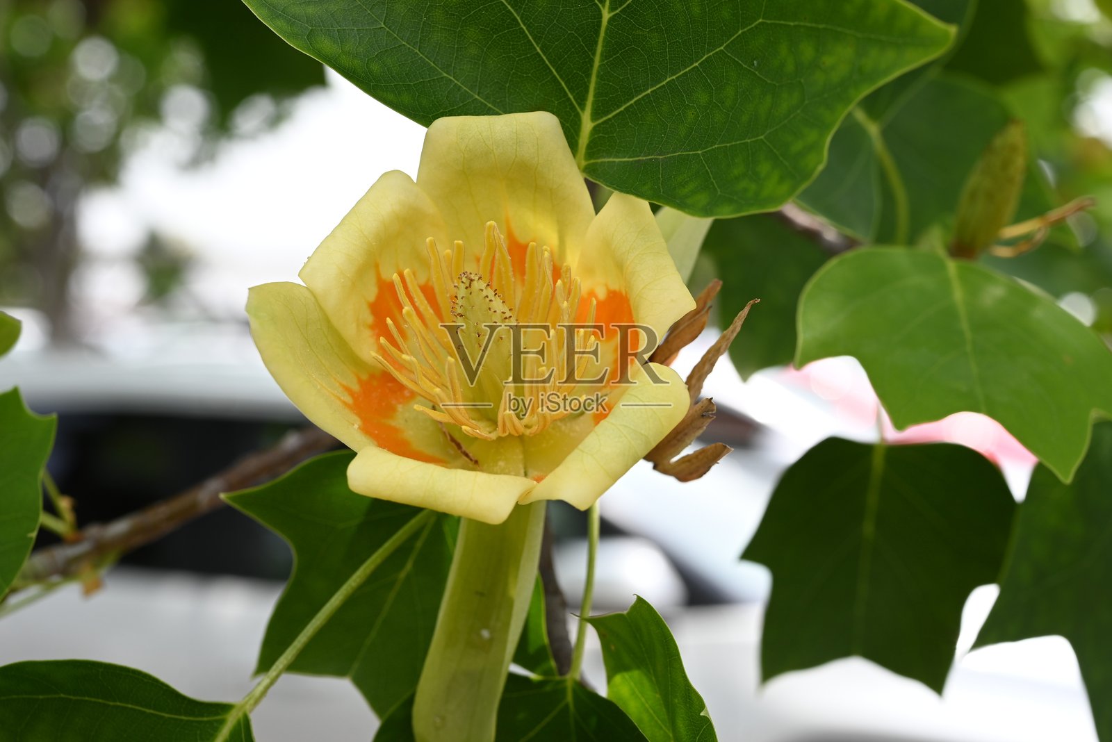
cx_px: 556
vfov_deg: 27.0
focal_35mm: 50
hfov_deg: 39.6
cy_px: 371
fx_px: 1545
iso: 200
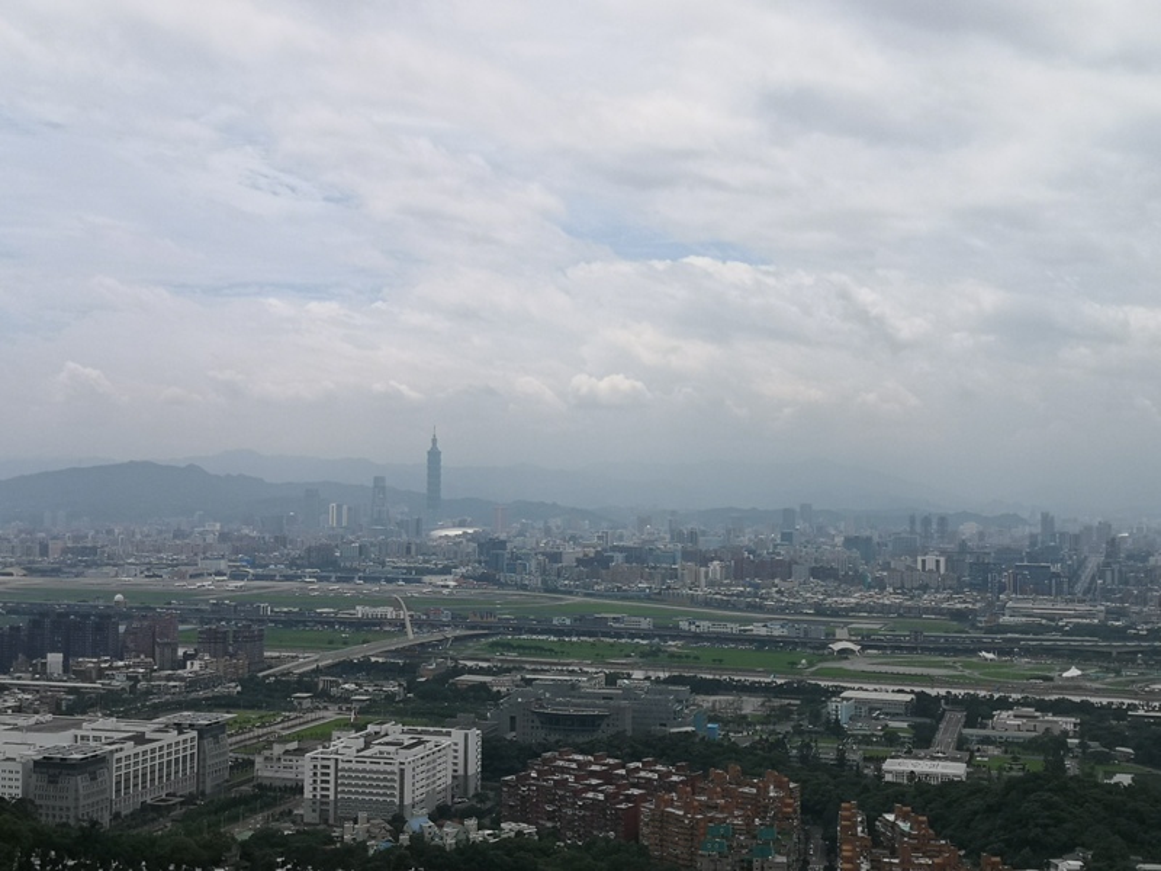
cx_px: 580
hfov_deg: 42.9
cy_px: 436
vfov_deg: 32.9
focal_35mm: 44
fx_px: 1476
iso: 50
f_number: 1.8
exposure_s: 1/4016
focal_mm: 3.95
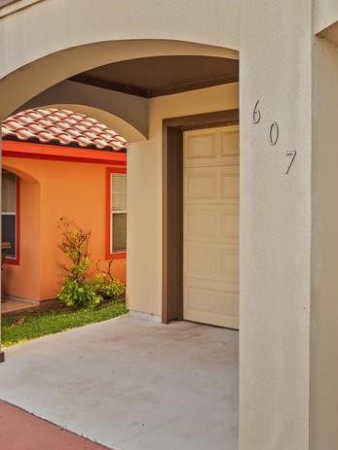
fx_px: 443
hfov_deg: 38.9
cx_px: 303
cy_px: 191
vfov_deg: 53.8
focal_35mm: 34
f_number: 8
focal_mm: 16
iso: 1250
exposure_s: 1/3
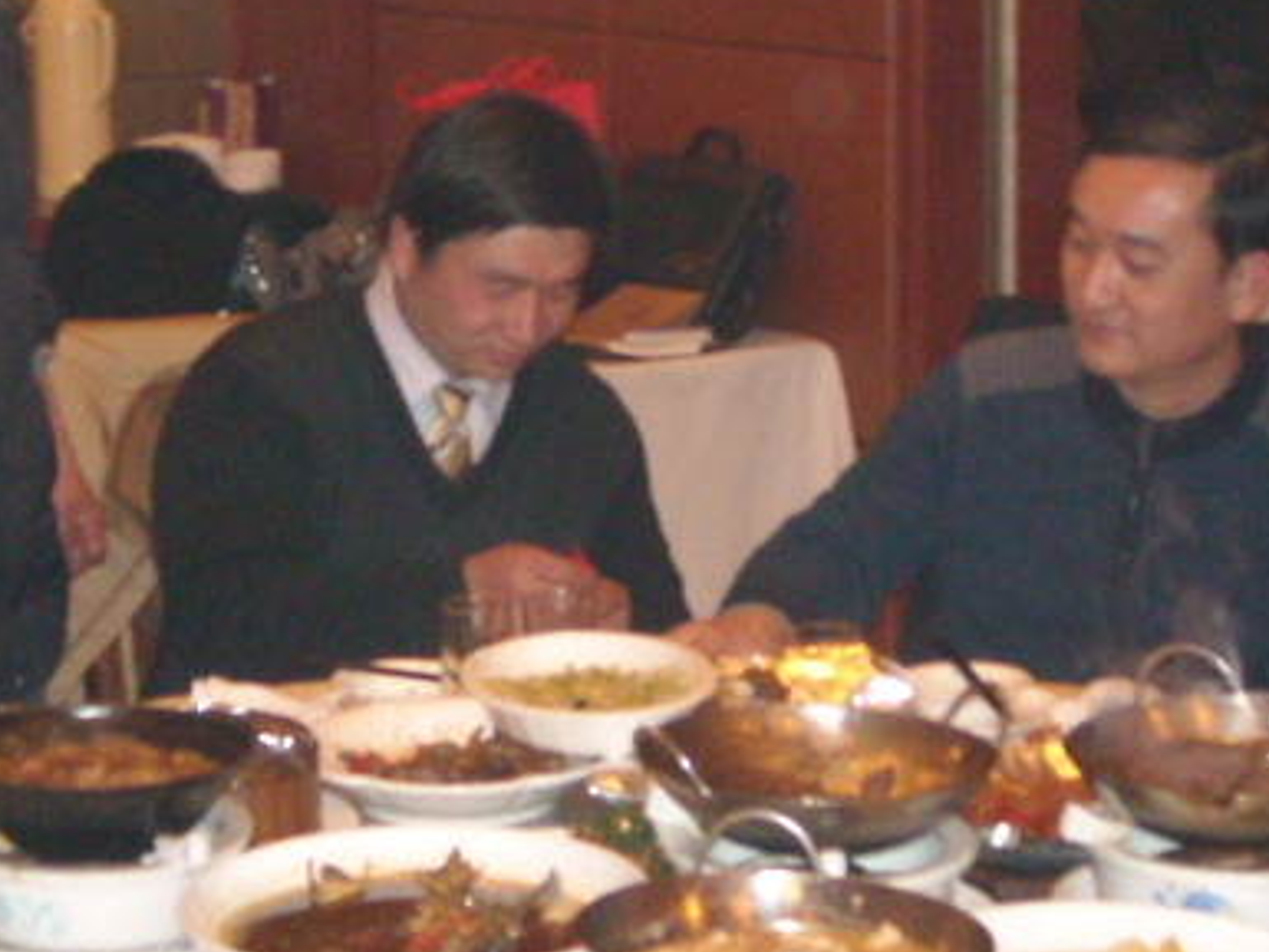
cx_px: 501
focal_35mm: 93
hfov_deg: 21.0
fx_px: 3410
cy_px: 432
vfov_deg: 15.9
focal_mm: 5.7
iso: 400
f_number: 2.8
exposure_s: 1/60
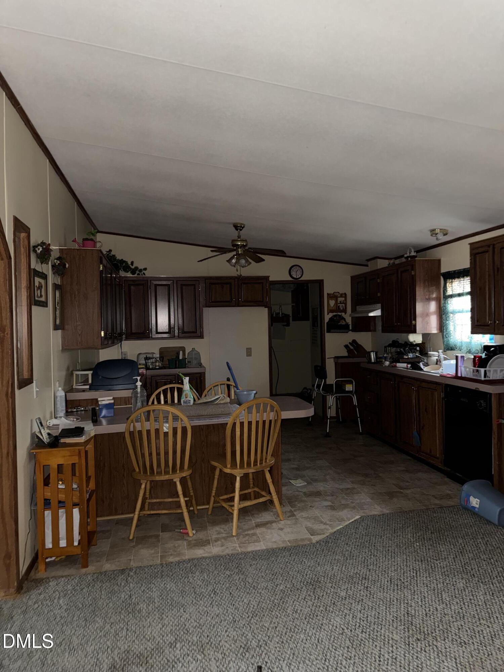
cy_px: 336
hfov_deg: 56.8
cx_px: 252
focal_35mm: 24
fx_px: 466
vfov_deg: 71.6
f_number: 1.78
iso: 250
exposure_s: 1/4
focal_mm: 6.76
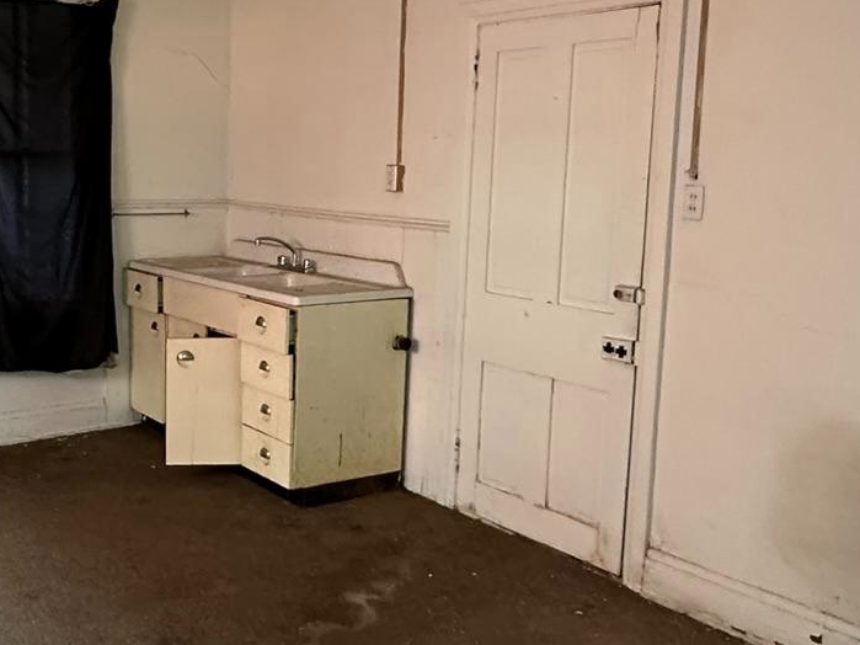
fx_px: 1018
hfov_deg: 44.2
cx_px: 208
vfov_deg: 35.1
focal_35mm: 41
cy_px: 272
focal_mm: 2.22
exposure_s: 1/60
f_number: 2.2
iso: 640
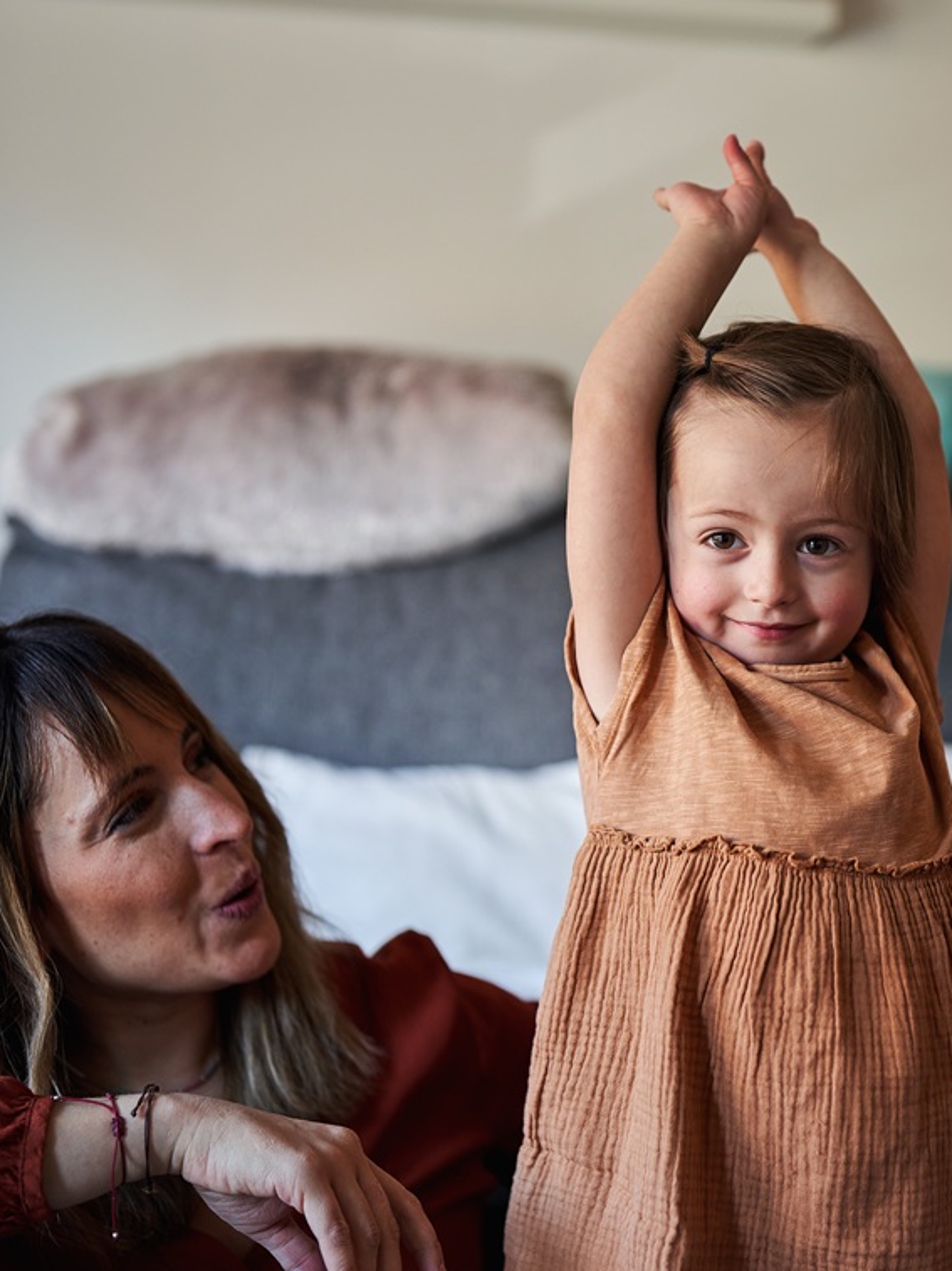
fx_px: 2239
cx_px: 798
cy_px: 645
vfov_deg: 31.7
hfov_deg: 23.6
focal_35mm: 61
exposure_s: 1/160
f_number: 1.4
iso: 320
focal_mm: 40
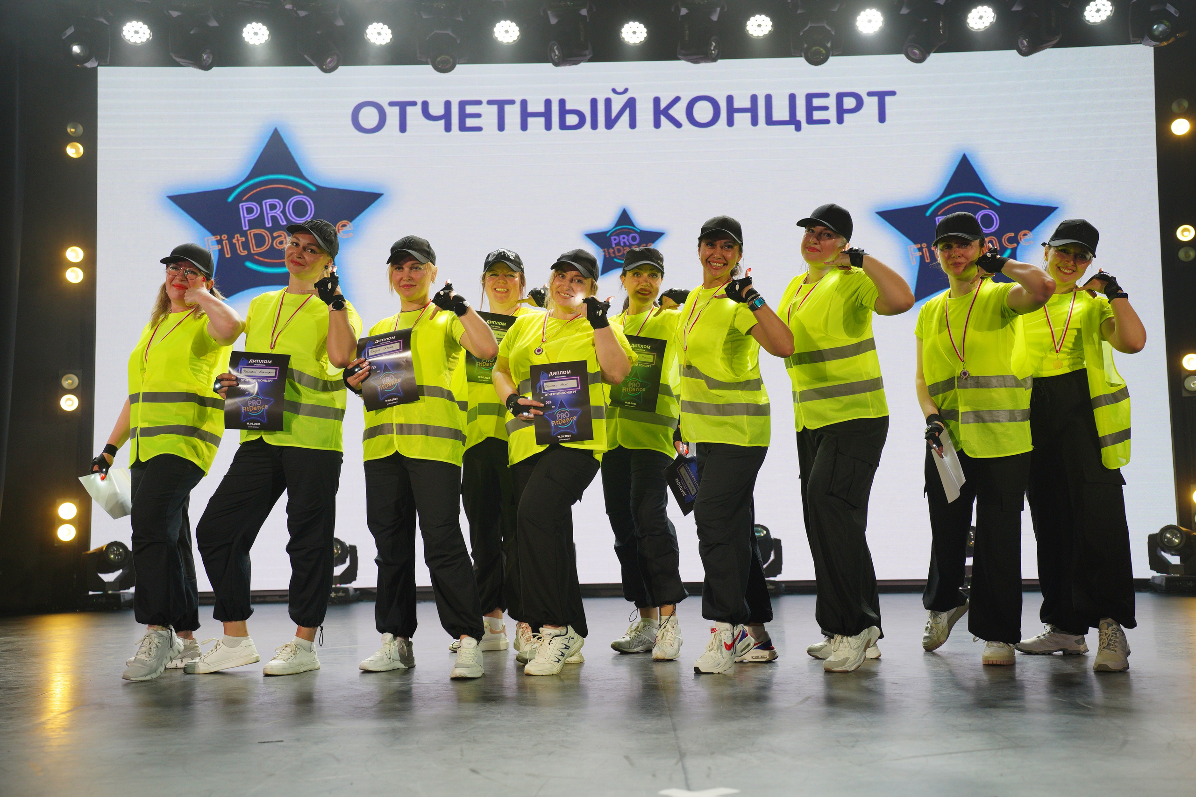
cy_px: 398
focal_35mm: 42
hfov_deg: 46.4
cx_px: 598
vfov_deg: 31.9
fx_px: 1395
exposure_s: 1/160
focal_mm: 42
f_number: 3.5
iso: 640
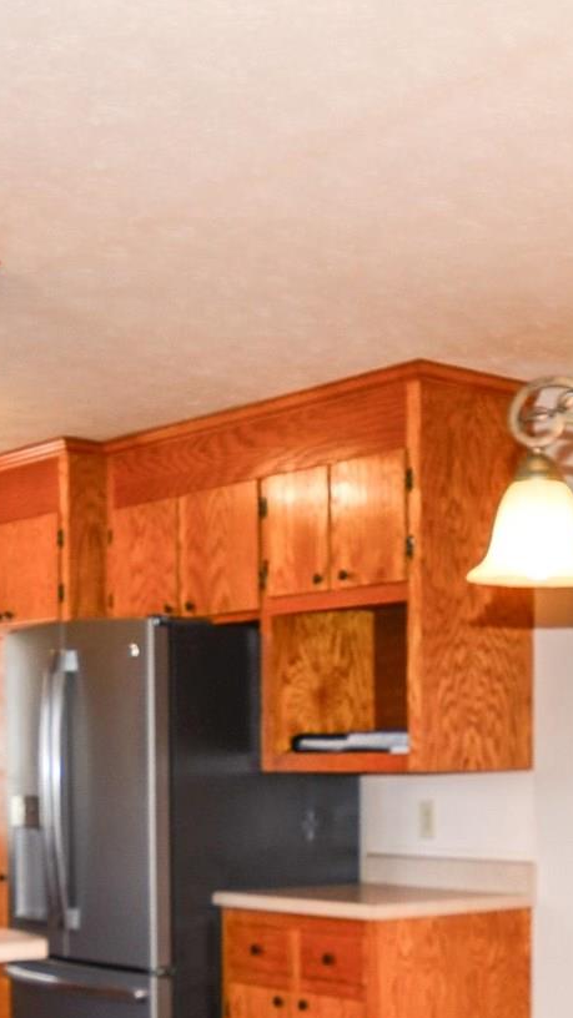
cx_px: 447
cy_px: 847
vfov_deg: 34.1
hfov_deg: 20.2
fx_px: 1594
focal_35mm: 59
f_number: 3.5
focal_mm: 10
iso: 100
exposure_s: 1/60
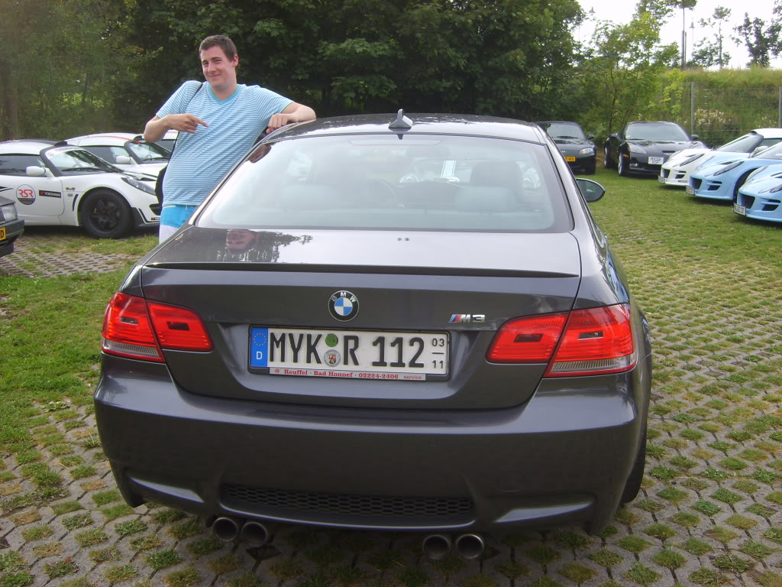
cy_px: 294
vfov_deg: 40.7
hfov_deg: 52.6
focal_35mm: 35
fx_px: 791
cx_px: 391
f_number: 2.8
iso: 50
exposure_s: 1/180
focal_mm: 5.8
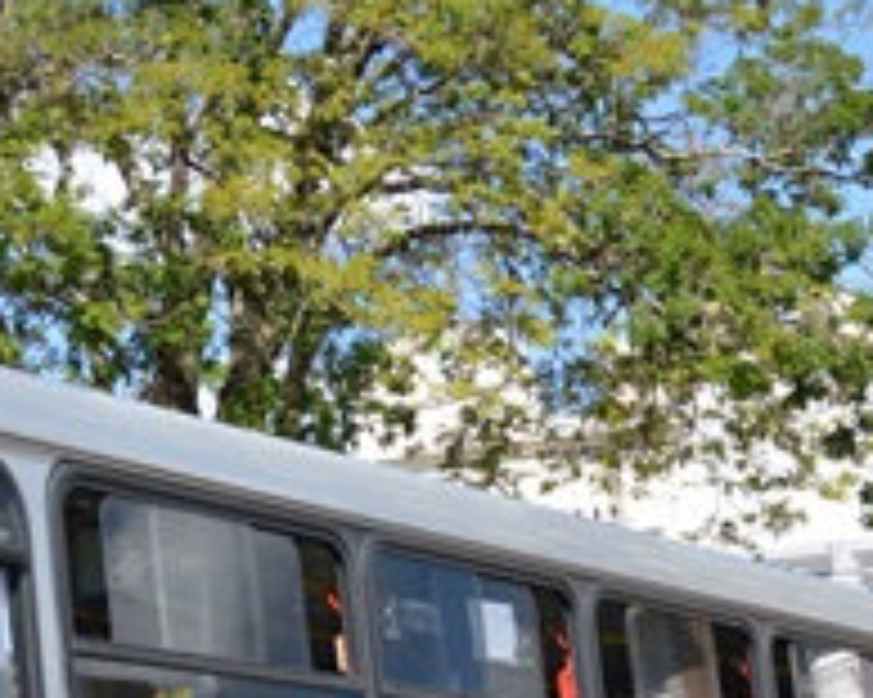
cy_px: 851
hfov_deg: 16.4
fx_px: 3021
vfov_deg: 12.8
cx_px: 392
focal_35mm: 117
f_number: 5.6
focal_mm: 26
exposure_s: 1/1250
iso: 400
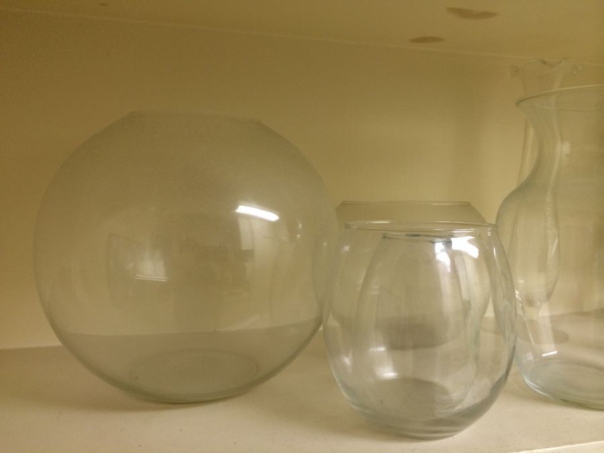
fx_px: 523
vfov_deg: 46.8
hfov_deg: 60.0
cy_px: 226
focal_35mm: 30
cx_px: 302
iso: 80
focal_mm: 4.12
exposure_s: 1/30
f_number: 2.2
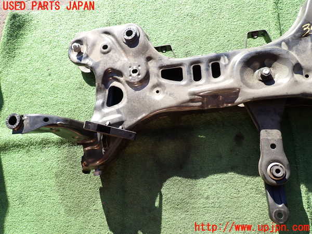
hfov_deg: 69.4
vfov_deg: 54.9
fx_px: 225
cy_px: 117
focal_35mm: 25
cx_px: 156
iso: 100
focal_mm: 4.5
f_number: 2.8
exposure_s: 1/250
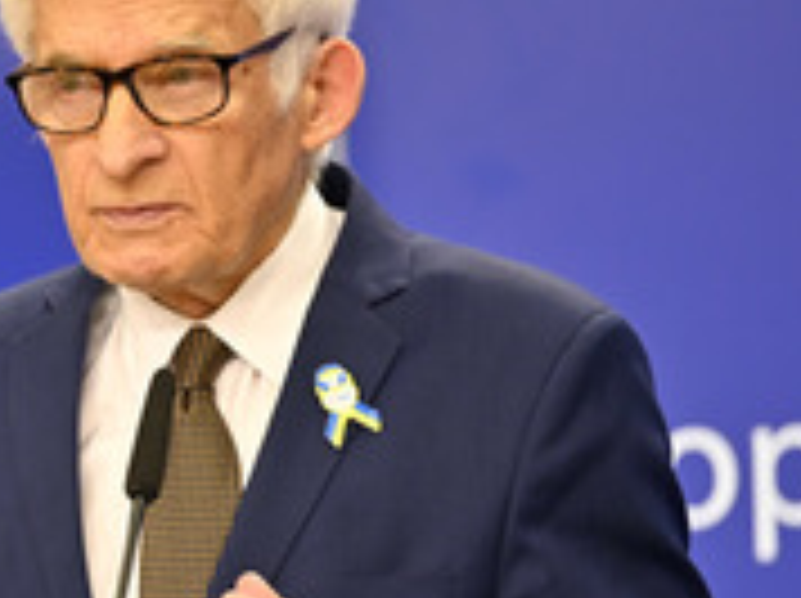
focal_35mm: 415
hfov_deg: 4.8
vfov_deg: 3.6
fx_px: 9590
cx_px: -65
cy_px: 418
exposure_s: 1/320
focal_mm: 170
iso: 1000
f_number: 2.8
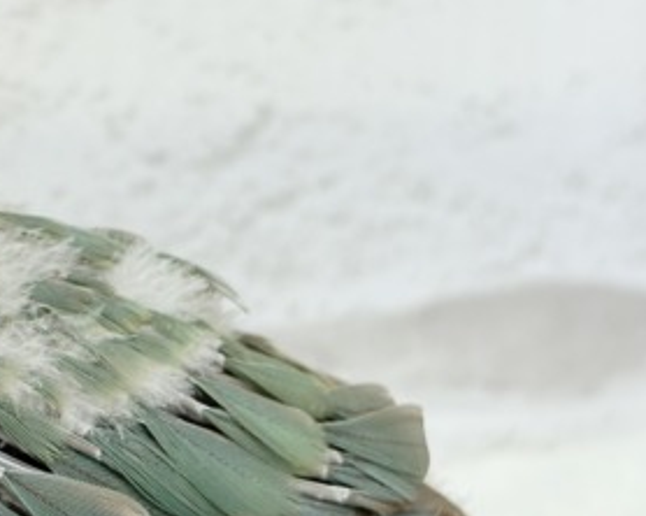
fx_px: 2235
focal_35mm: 117
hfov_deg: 16.1
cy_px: 372
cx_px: 2
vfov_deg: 13.1
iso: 100
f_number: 1.6
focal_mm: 5.96
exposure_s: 1/100
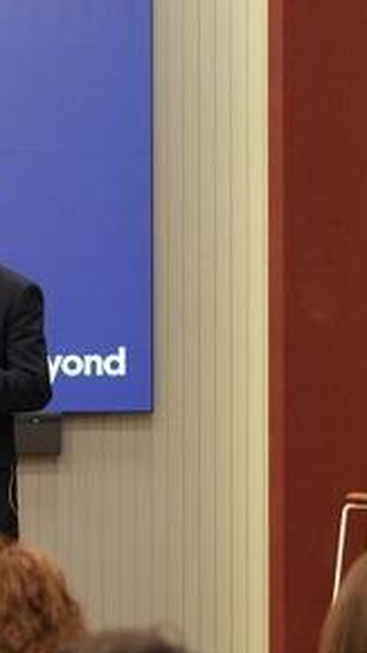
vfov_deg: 15.4
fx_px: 2406
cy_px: 382
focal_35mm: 139
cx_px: -243
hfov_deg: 8.5
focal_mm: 50
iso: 1000
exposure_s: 1/125
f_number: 2.8
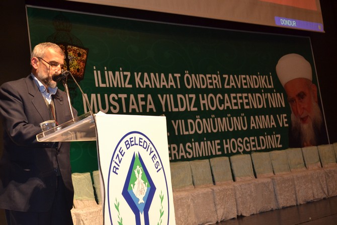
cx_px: 168
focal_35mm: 57
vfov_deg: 23.8
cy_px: 112
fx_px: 534
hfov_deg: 35.0
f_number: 5
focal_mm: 38
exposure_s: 1/60
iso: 1600
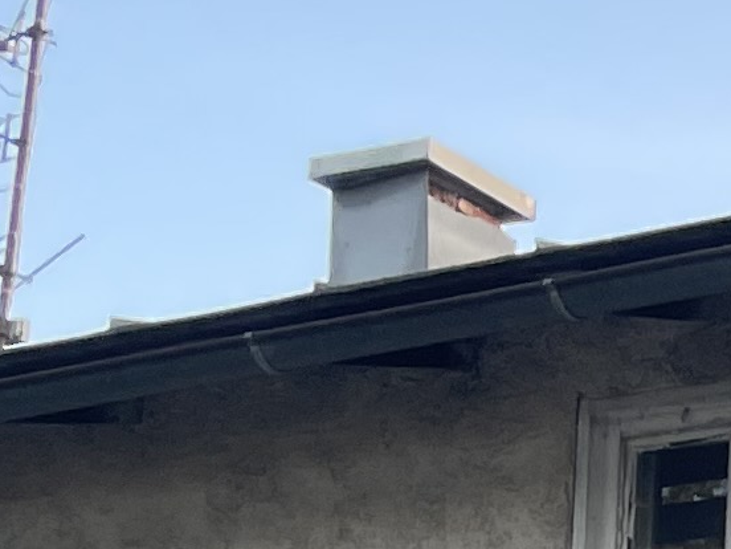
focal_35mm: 190
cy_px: 1516
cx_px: 2198
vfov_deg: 7.1
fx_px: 4012
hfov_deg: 8.6
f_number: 1.6
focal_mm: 4.2
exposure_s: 1/121
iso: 40
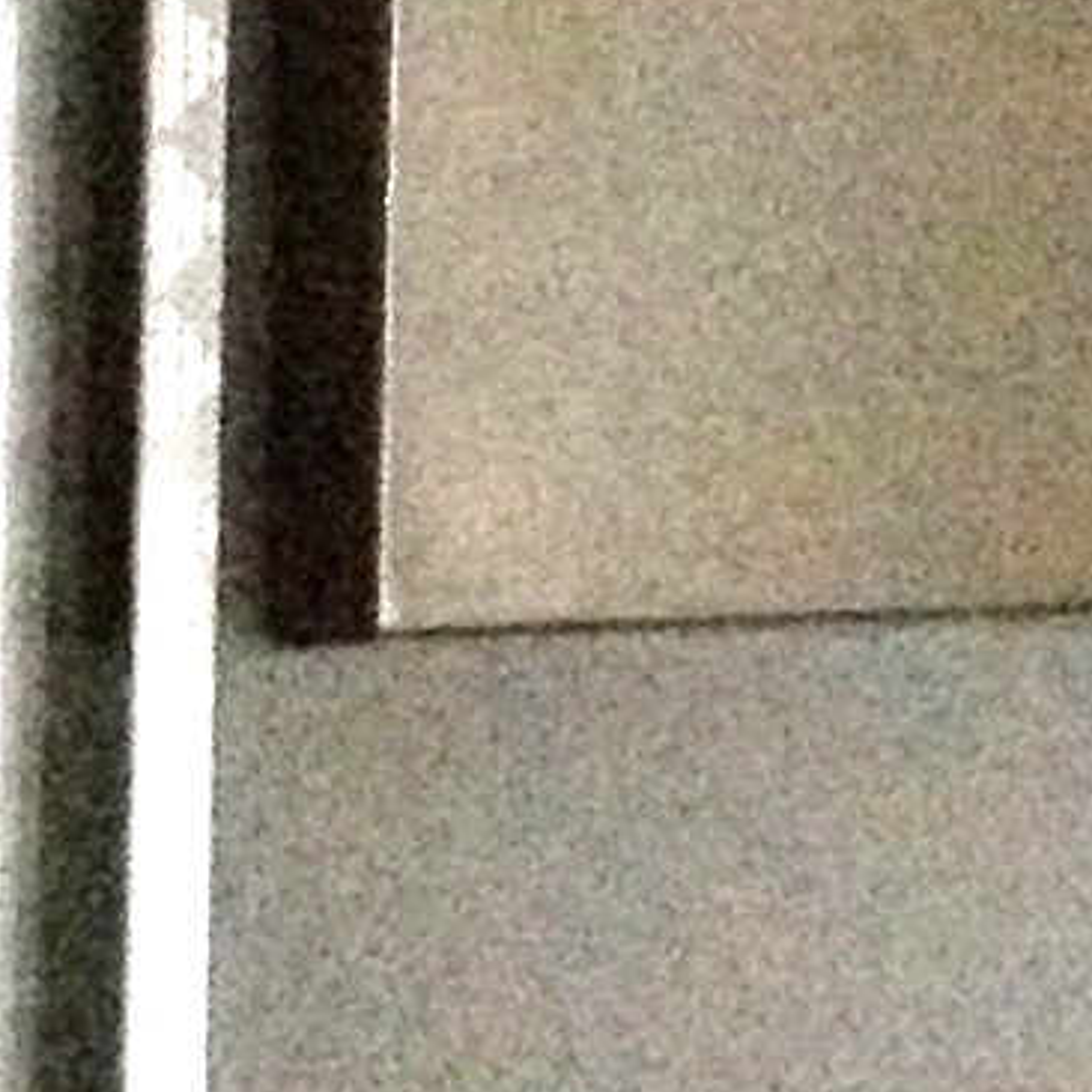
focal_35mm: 276
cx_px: 2479
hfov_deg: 6.1
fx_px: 9851
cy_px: -710
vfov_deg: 6.2
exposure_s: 1/15
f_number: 2.4
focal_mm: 4.28
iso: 800
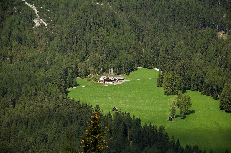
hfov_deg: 13.1
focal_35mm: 158
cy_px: 76
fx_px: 1009
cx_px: 116
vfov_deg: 8.7
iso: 320
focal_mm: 105
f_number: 7.1
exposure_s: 1/800
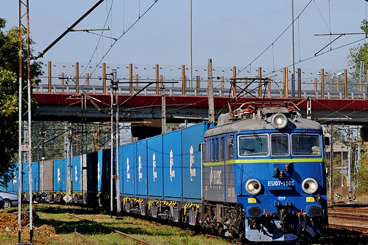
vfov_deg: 5.6
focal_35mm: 244
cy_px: 105
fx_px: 2494
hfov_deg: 8.4
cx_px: 174
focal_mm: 116
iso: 100
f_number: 8
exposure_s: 1/250
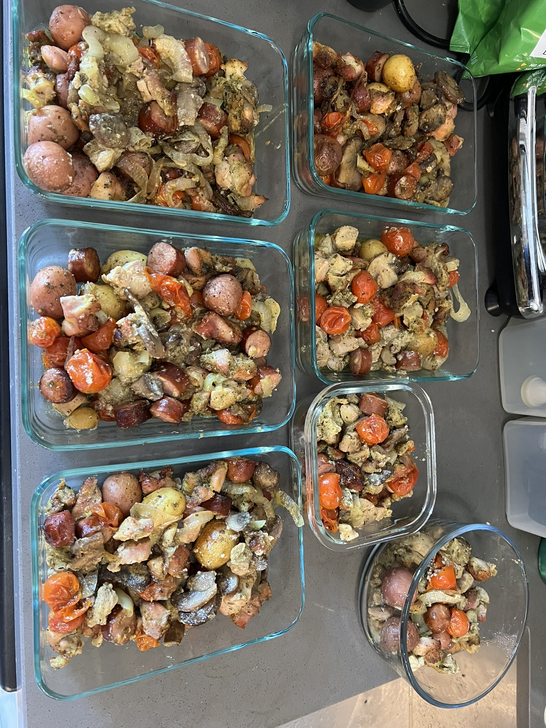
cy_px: 364
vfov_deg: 67.3
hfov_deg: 53.1
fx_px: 547
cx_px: 273
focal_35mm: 26
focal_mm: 5.7
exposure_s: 1/60
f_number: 1.5
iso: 500
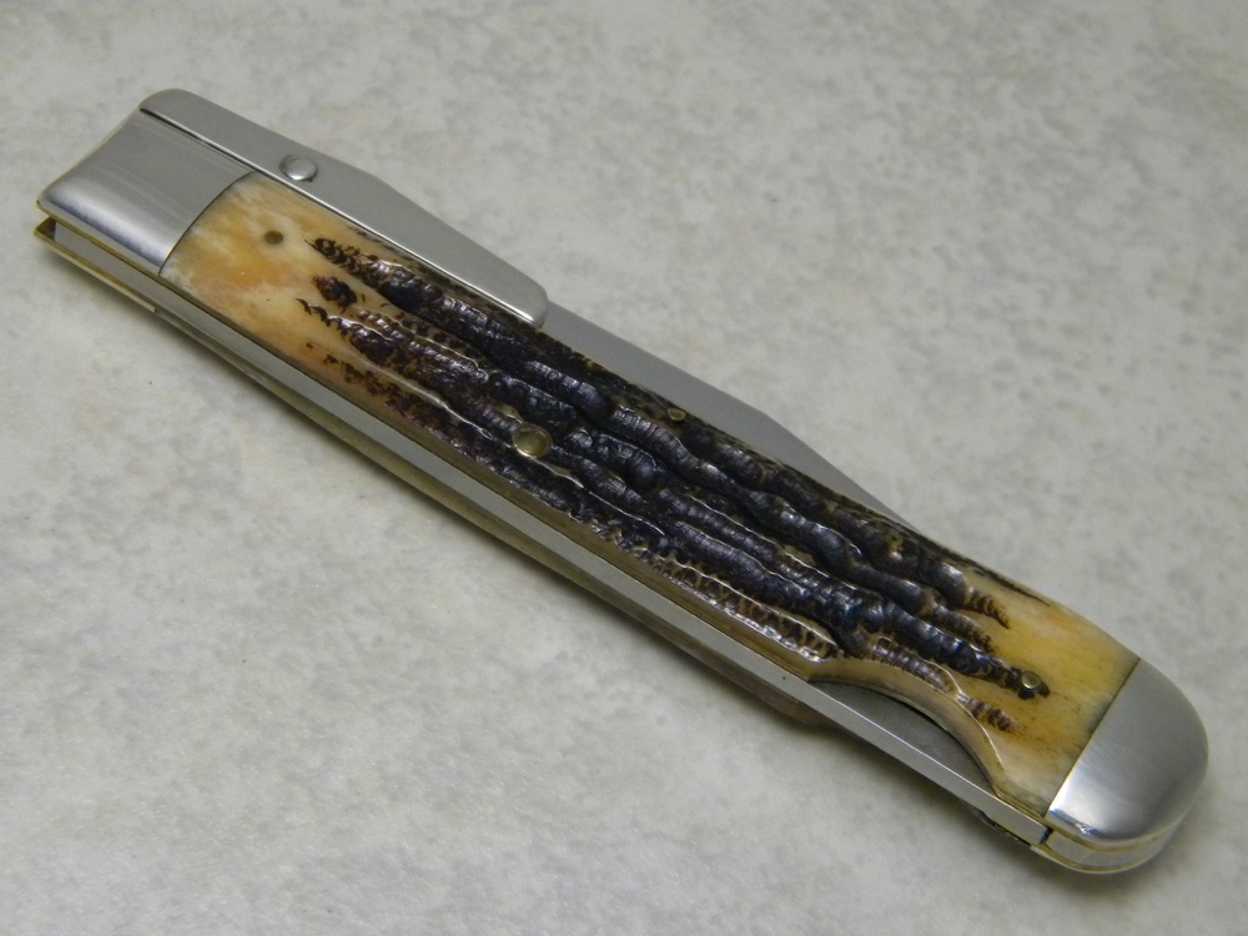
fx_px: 2992
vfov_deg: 17.8
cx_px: 624
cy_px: 468
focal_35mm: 83
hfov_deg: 23.6
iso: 400
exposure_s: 1/22.7
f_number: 4.5
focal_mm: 15.1
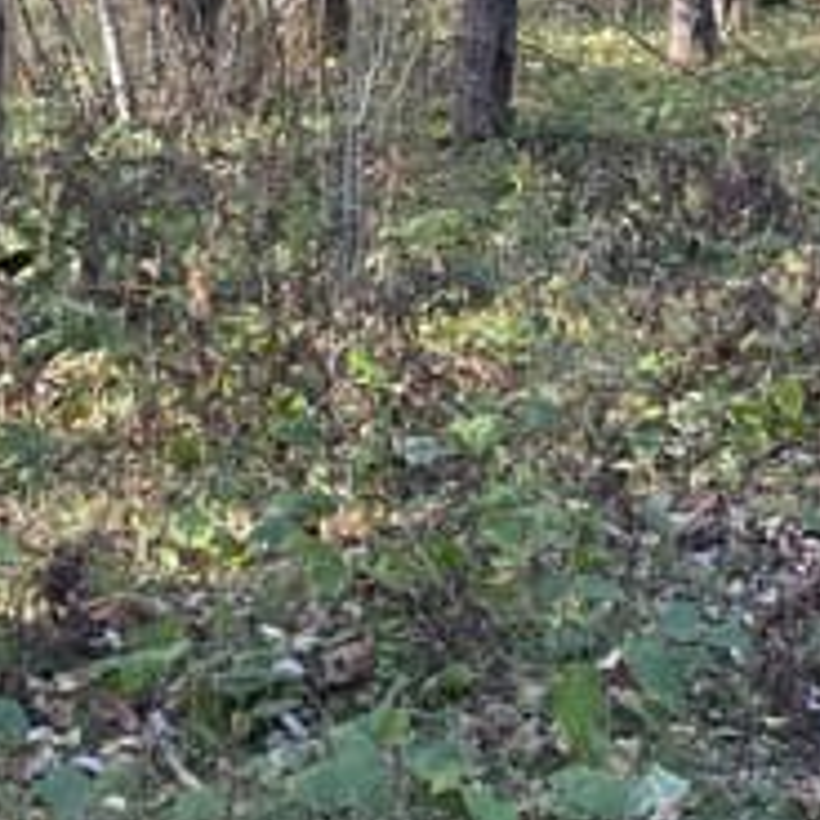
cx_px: 588
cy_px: 120
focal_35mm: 96
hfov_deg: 18.0
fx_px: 2573
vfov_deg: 17.9
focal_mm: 5.1
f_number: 1.6
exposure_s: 1/121
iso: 80
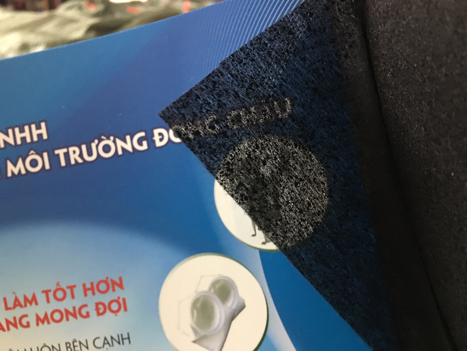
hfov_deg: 61.7
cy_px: 176
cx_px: 234
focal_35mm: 29
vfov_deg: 48.2
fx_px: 391
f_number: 2.2
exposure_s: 1/4
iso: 80
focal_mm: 4.15
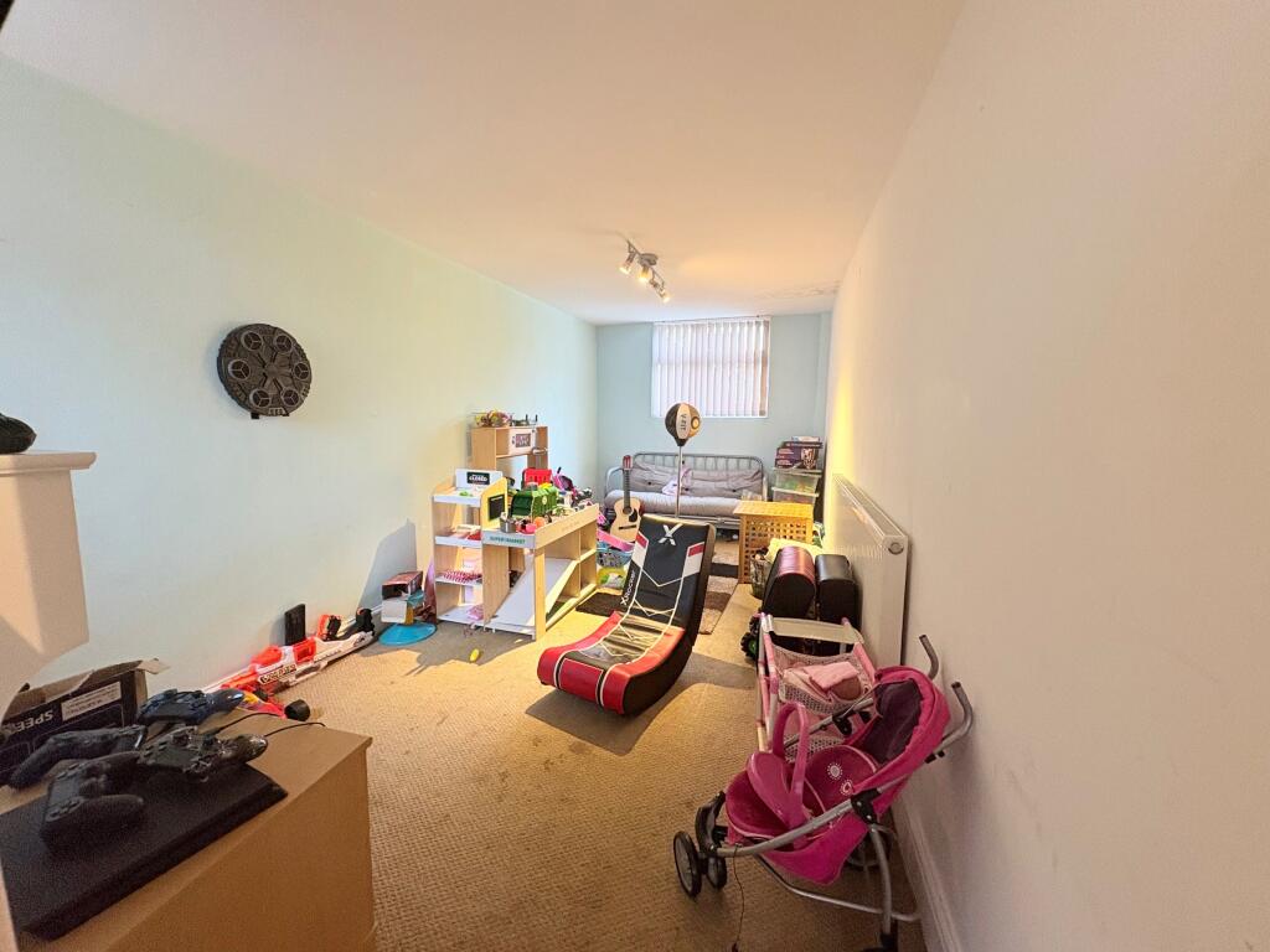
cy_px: 476
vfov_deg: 85.7
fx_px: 514
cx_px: 635
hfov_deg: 102.1
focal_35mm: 14
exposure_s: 1/50
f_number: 2.2
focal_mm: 2.22
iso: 320
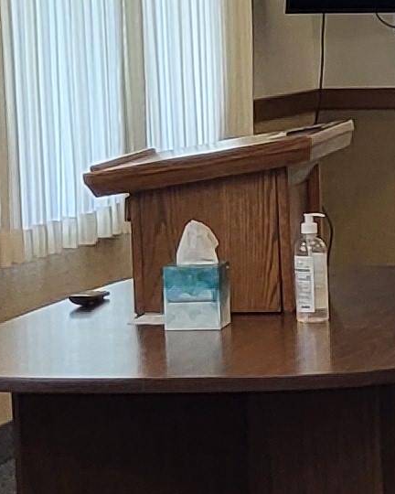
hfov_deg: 7.7
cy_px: 332
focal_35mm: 188
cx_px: 884
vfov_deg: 10.3
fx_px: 2747
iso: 200
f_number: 1.8
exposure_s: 1/60
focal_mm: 5.4
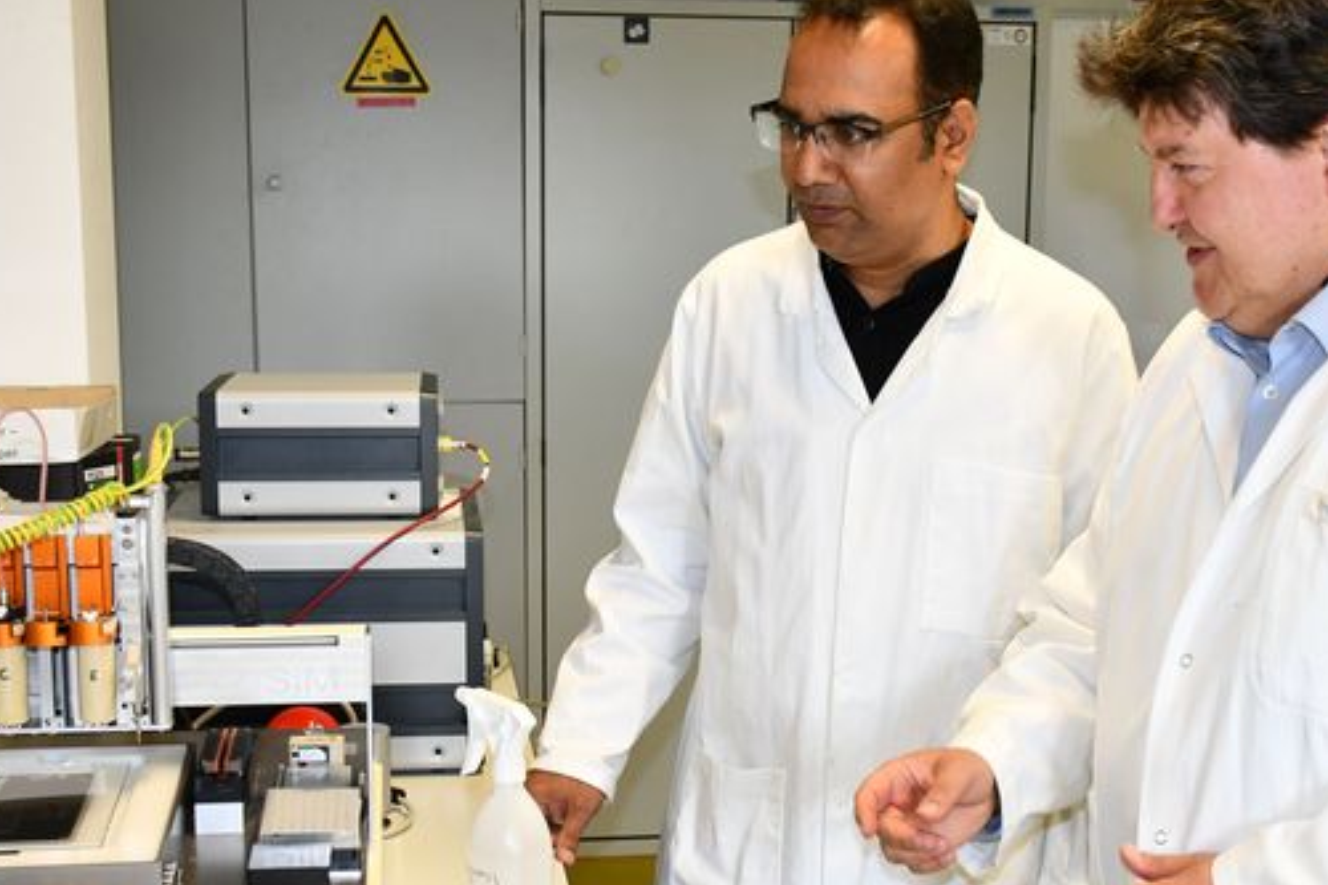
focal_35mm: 54
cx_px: 704
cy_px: 574
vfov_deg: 24.9
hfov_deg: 36.9
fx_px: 1991
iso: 1000
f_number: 5
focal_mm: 24
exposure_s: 1/160
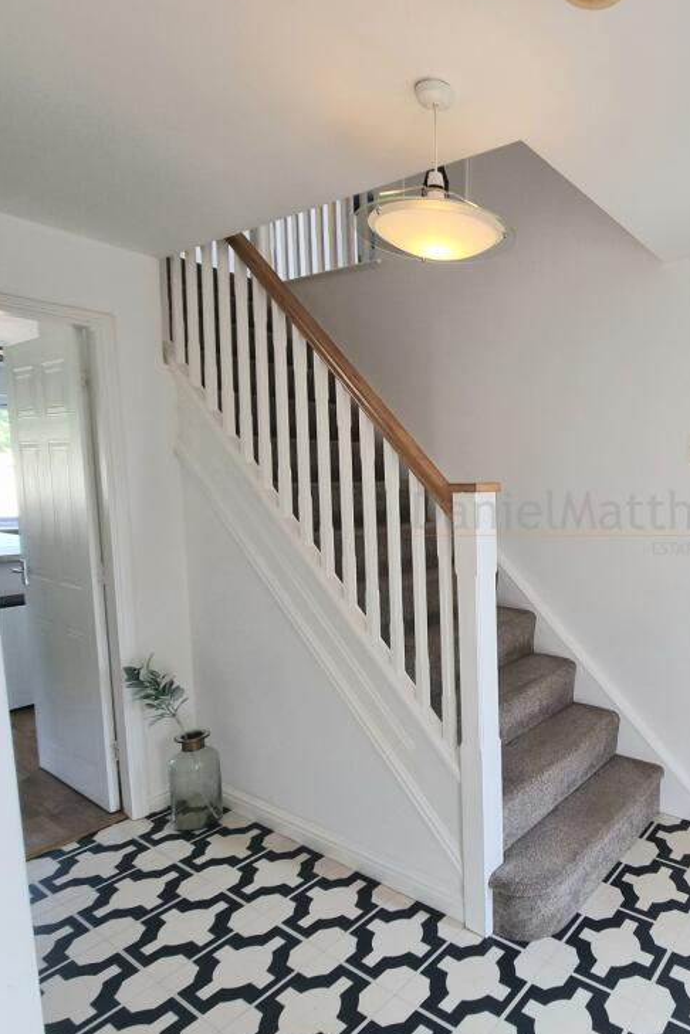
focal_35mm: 19
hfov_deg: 57.8
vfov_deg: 86.9
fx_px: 546
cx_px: 586
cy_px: 522
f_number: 2.2
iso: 50
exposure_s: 1/50
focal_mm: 2.2
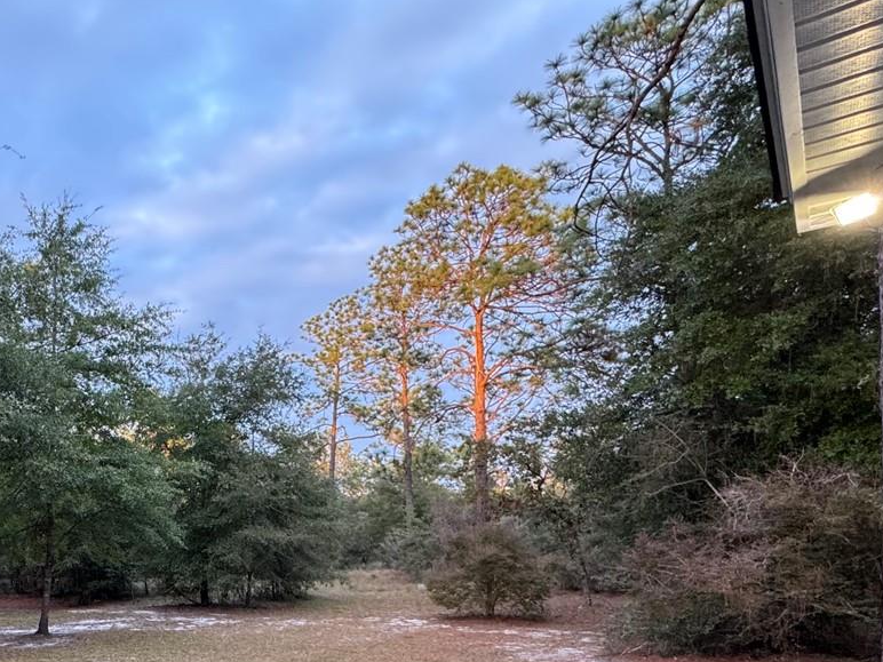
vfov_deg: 45.6
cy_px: 535
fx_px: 740
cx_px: 128
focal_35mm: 29
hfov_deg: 55.4
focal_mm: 2.22
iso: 250
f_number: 2.2
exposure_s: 1/120
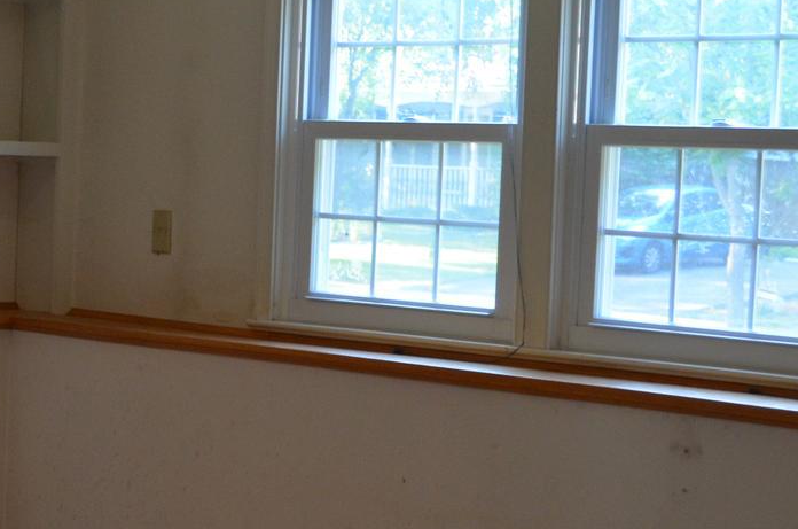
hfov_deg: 19.0
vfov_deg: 12.8
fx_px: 2345
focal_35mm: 106
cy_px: 343
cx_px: 92
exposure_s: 1/50
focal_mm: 24
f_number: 4
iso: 800
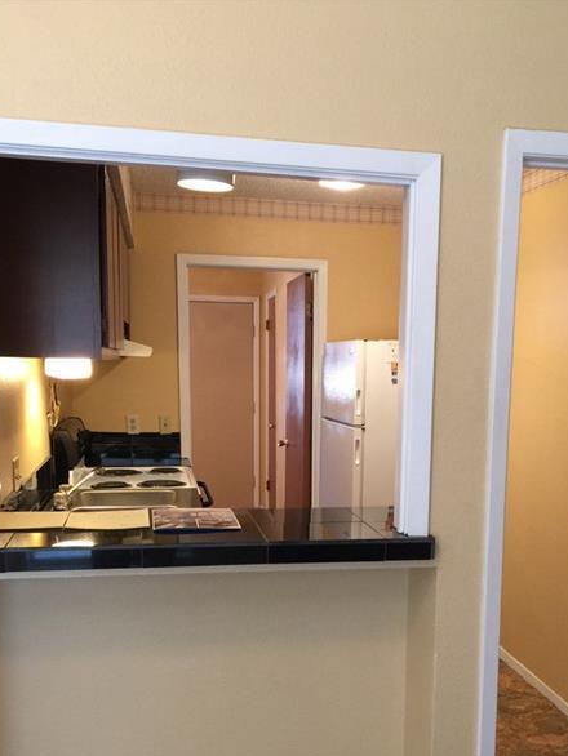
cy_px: 492
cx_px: 340
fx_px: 831
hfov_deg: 37.6
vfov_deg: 48.3
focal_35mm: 38
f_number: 2.2
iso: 80
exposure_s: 1/15
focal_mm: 4.15
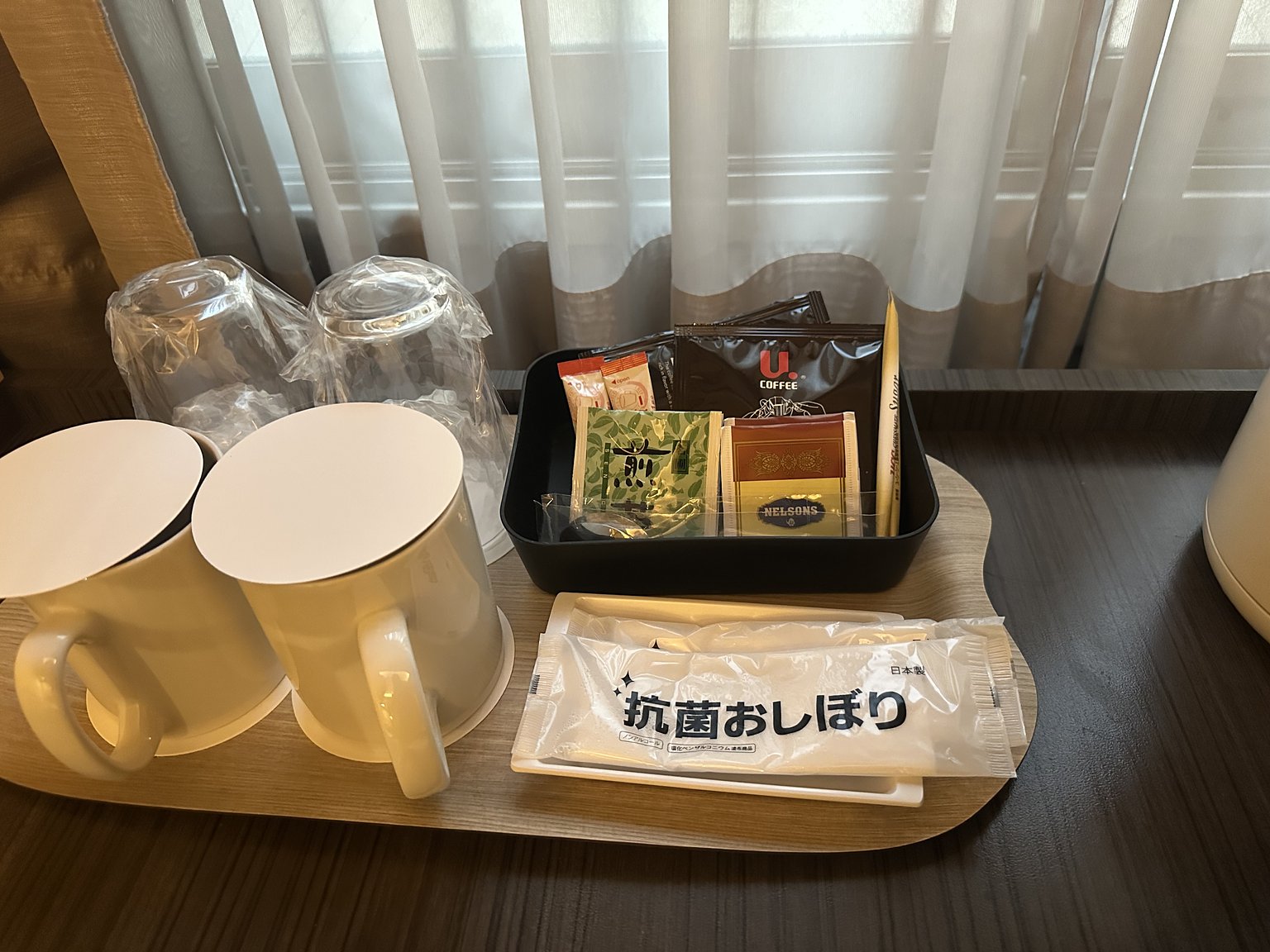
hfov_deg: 71.6
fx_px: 881
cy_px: 476
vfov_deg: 56.8
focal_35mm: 24
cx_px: 635
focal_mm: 6.86
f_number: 1.78
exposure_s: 1/41
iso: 1000
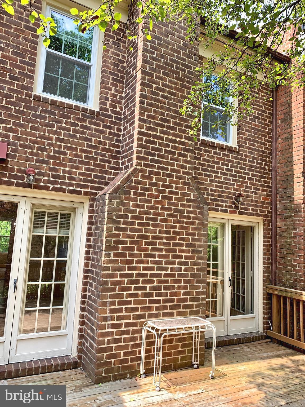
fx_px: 305
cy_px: 204
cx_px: 152
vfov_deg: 67.3
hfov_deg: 53.1
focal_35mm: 26
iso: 25
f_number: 1.8
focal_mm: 4.25
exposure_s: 1/206
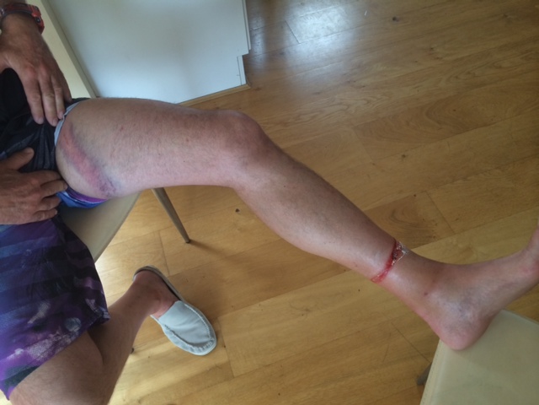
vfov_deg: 46.8
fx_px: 467
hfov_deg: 60.0
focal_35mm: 30
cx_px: 270
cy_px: 202
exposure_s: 1/30
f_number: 2.2
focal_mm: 4.12
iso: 40
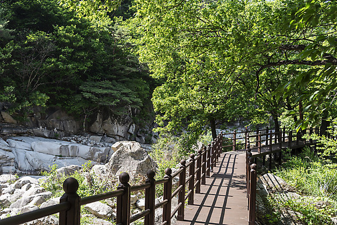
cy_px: 112
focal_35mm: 42
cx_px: 168
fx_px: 393
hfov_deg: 46.4
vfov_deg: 31.9
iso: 100
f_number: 5.6
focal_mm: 42
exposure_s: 1/160
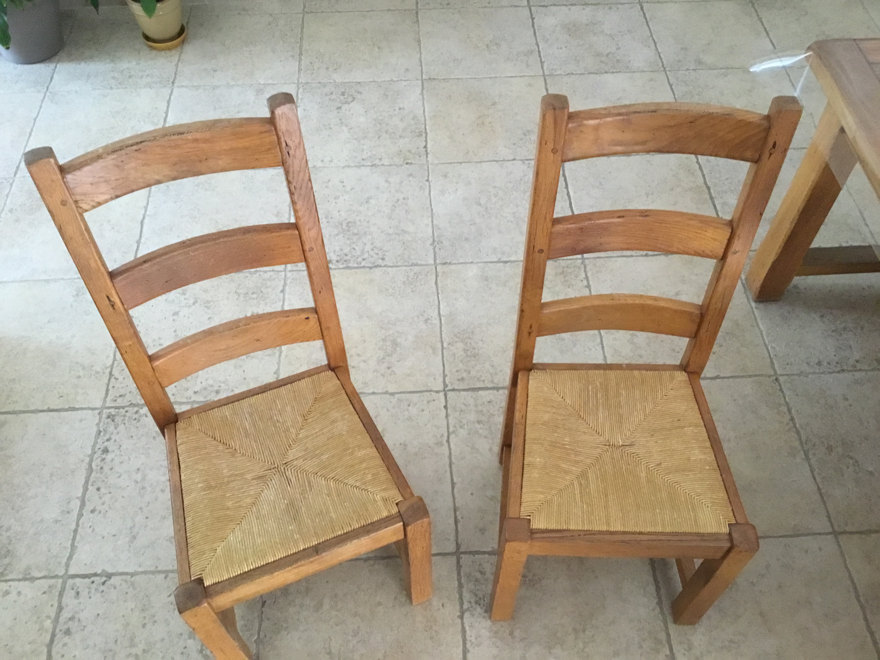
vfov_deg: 45.4
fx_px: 788
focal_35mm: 31
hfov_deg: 58.4
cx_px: 440
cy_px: 330
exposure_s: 1/25
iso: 200
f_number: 2.4
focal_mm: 3.3
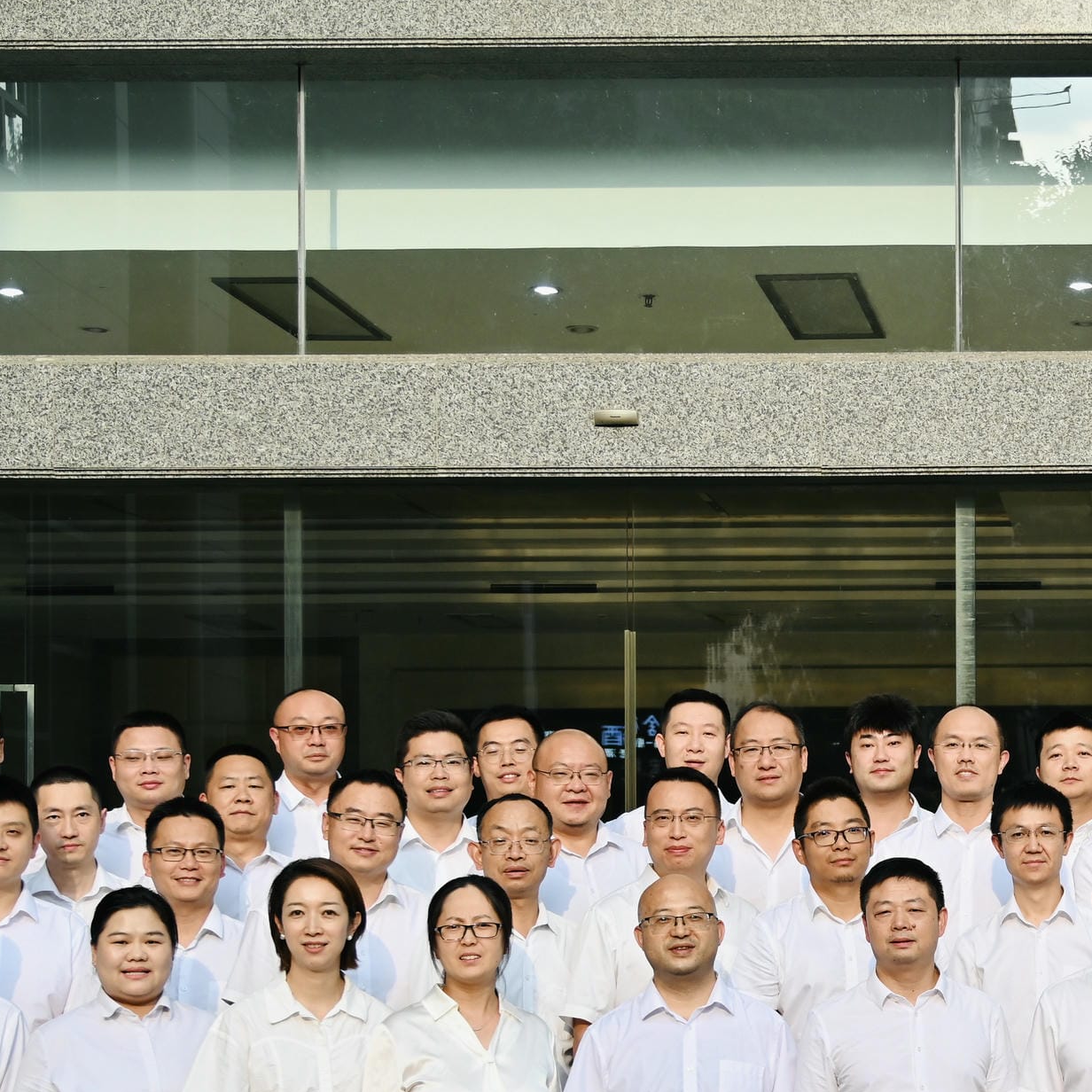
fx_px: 3355
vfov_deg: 18.3
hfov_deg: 17.9
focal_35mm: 94
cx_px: 1191
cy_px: 869
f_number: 4
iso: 100
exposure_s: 1/200
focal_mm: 33
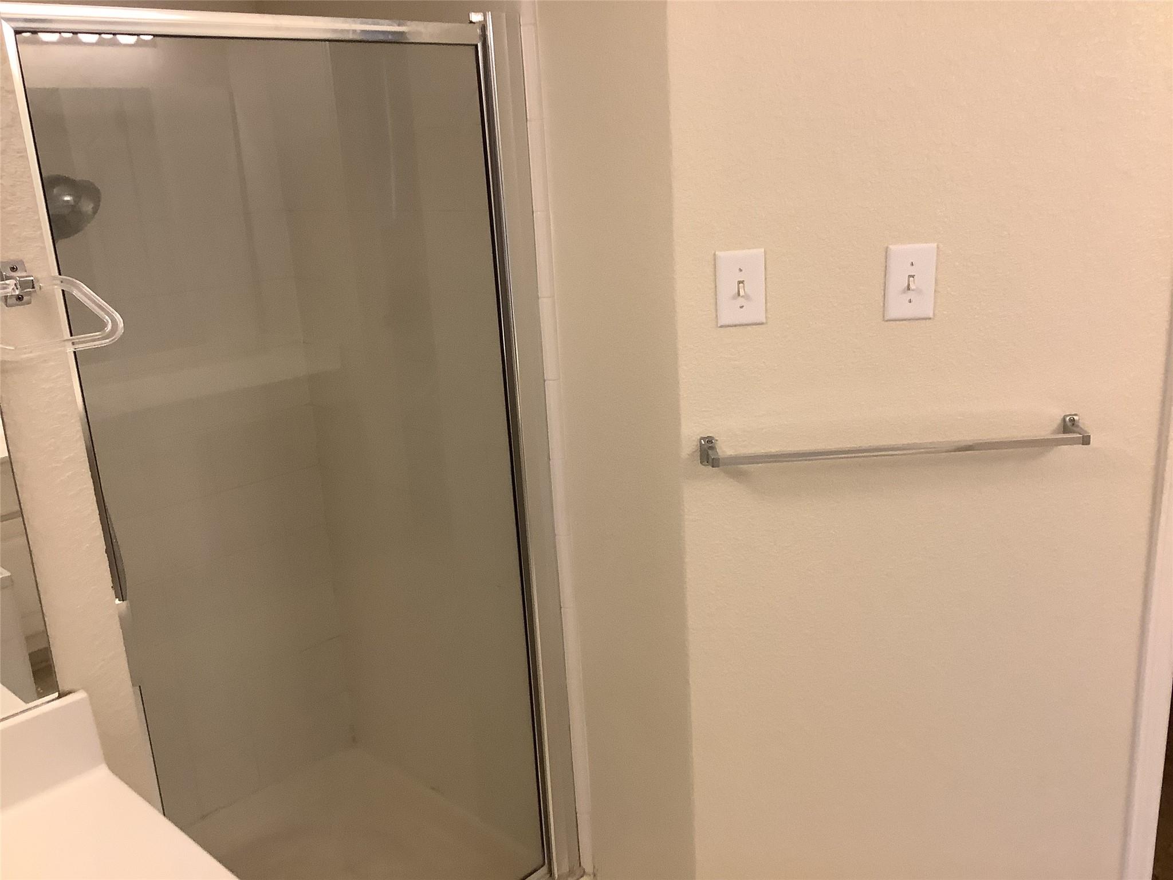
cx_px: 586
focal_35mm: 31
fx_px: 1050
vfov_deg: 45.4
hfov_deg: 58.4
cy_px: 440
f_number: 2.4
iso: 125
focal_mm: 3.3
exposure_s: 1/60
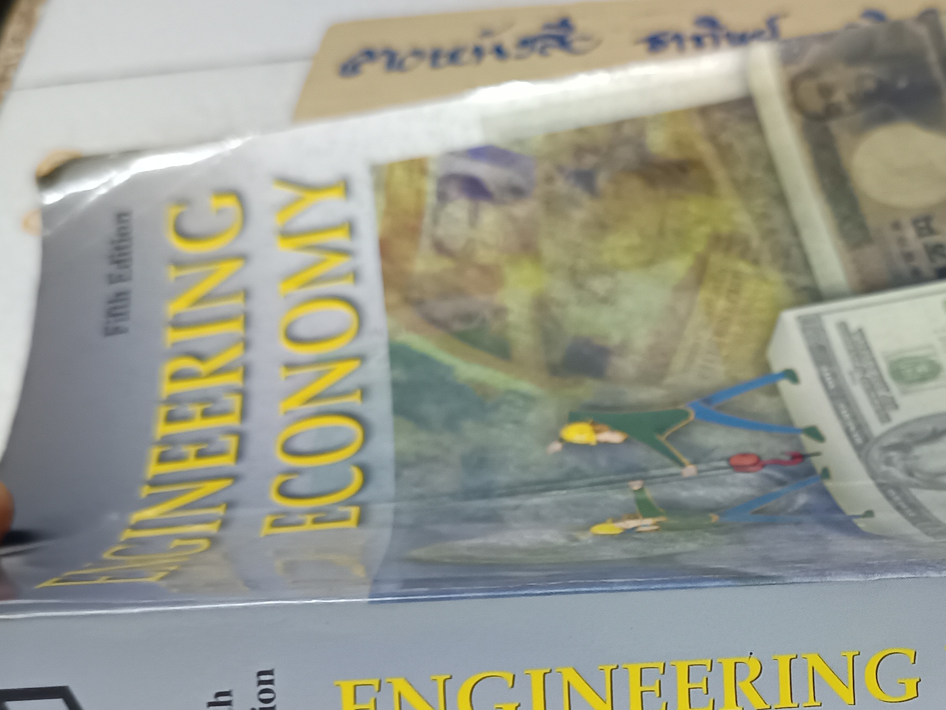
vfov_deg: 26.1
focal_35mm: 55
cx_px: 770
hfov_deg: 33.8
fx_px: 1503
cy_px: 571
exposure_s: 1/25
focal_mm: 5.31
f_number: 1.7
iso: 936
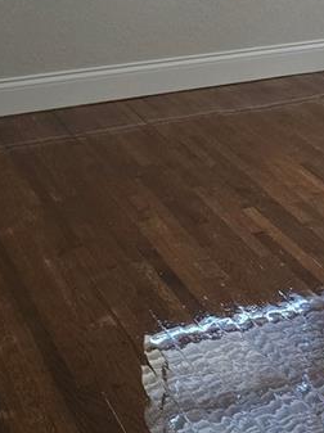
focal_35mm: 82
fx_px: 1025
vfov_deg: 23.5
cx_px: 387
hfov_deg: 17.2
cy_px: 94
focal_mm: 6.3
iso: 640
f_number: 1.7
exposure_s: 1/120
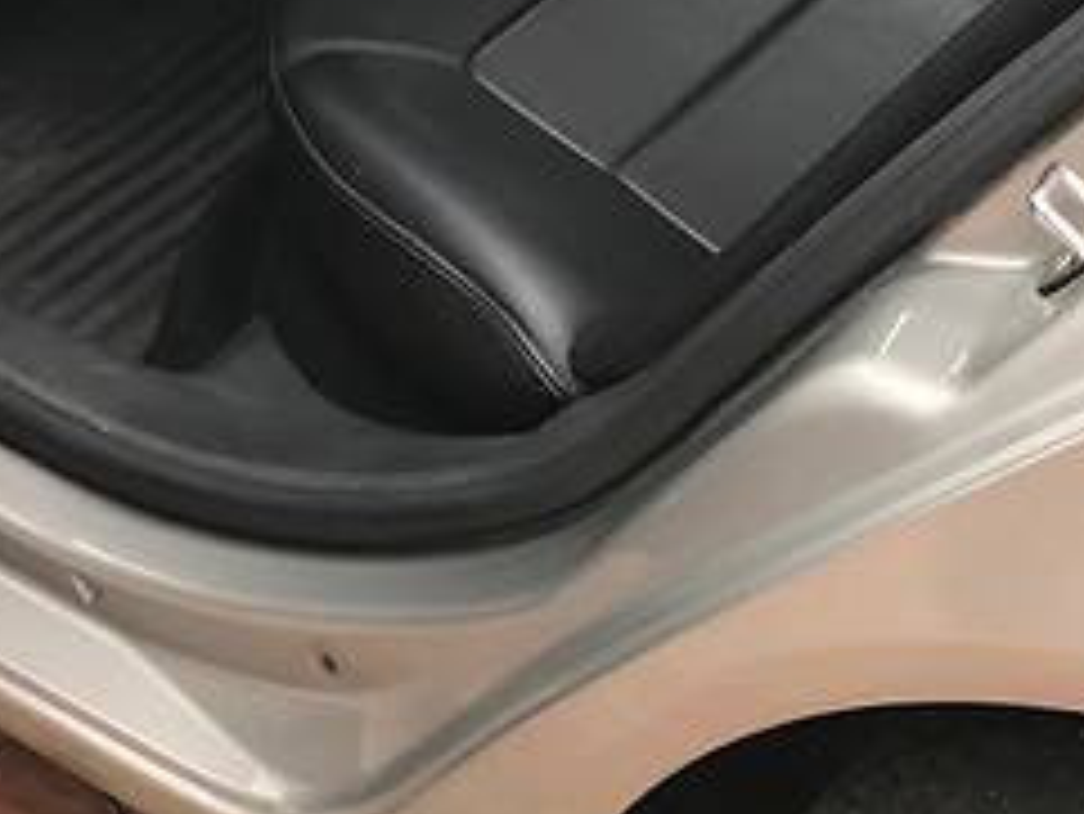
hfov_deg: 21.0
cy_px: -306
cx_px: 396
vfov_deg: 15.0
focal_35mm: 93
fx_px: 2914
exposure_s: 1/100
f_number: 1.8
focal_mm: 4
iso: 32
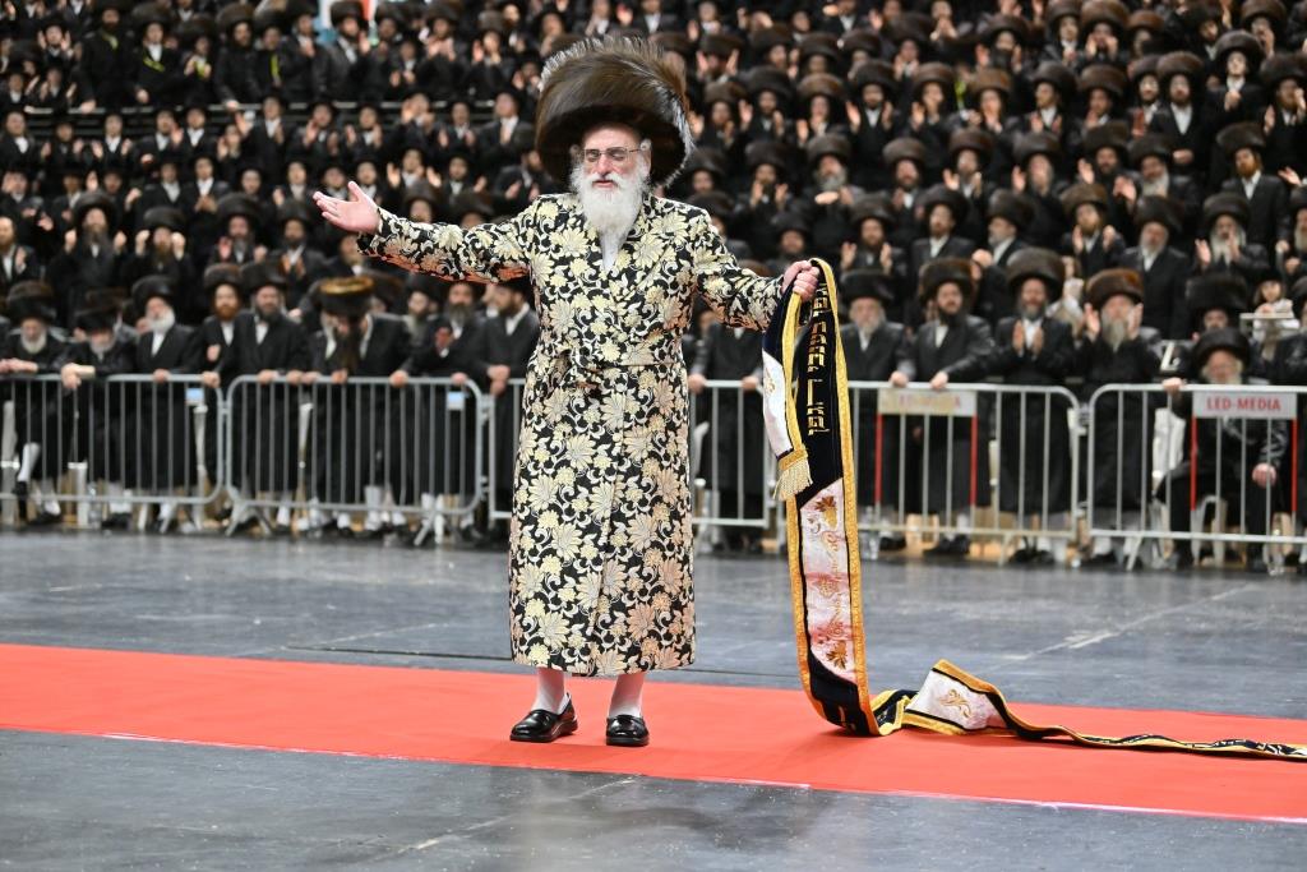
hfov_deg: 28.8
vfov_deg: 19.5
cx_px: 654
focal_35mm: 70
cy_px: 436
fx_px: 2542
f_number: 2.8
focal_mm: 70
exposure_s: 1/200
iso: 1000
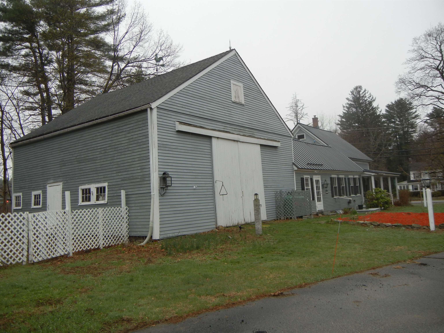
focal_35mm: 30
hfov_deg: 60.0
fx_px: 385
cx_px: 222
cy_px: 166
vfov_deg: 46.8
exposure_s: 1/493
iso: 160
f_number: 3.5
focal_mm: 5.4
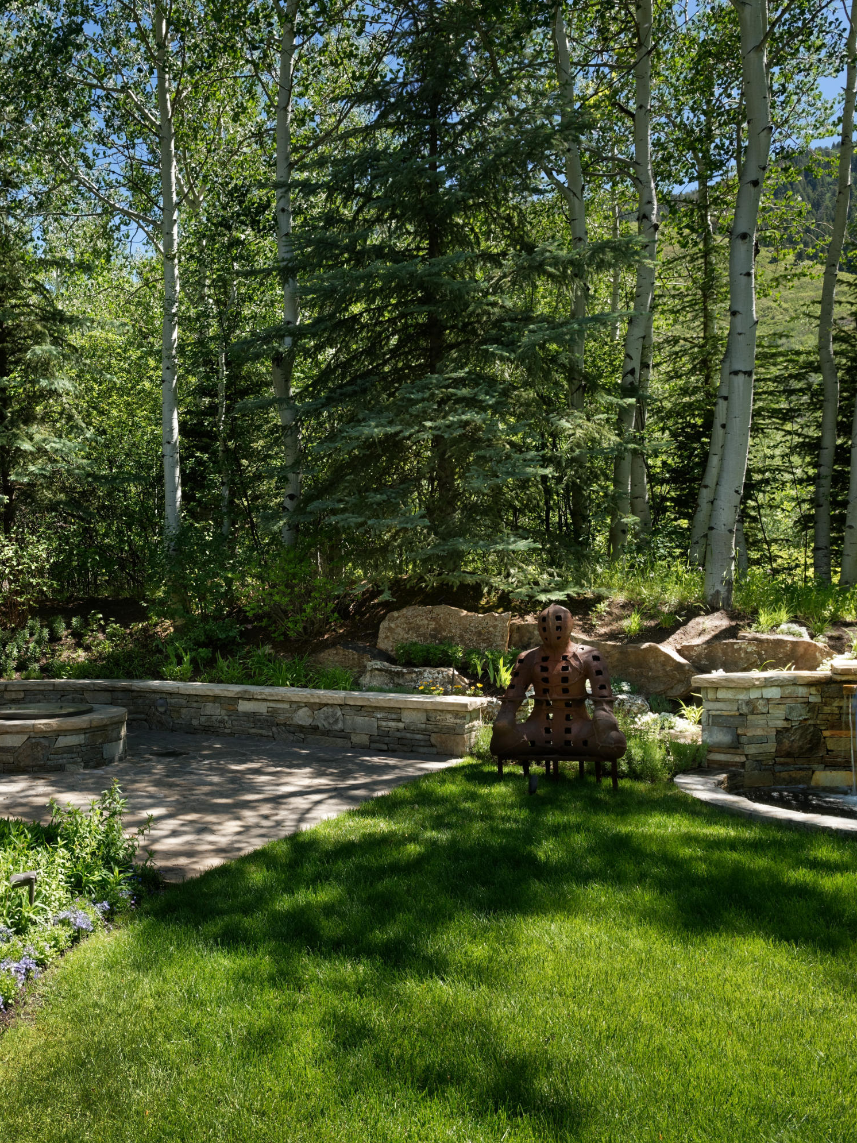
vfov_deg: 61.7
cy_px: 569
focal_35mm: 29
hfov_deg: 45.4
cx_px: 152
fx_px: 957
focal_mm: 20
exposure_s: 1/25
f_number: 9
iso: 200
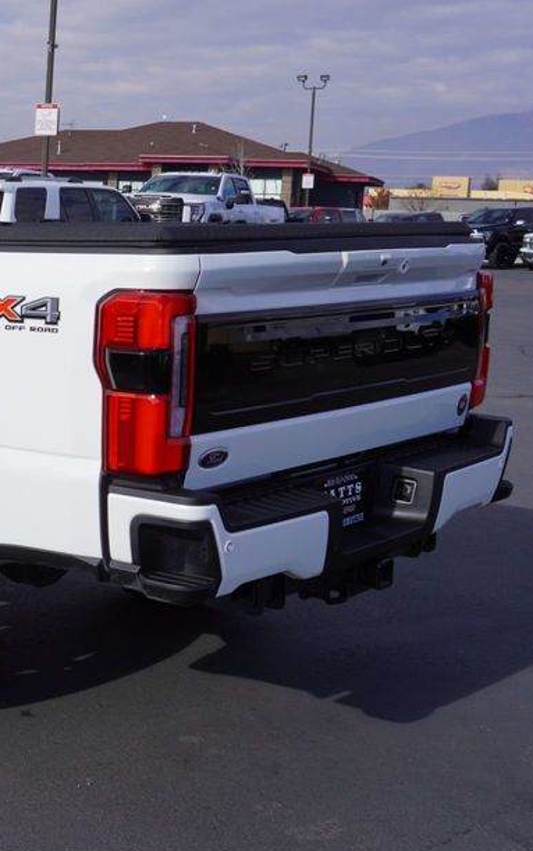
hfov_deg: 20.4
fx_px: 1367
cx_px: -136
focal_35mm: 59
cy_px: 407
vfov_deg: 34.6
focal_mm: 23
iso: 100
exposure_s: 1/200
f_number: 10
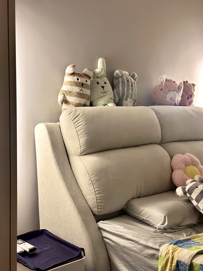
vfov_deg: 39.7
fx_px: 375
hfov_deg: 30.3
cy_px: 136
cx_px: 102
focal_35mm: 48
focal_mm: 6.86
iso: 500
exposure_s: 1/40
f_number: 1.78
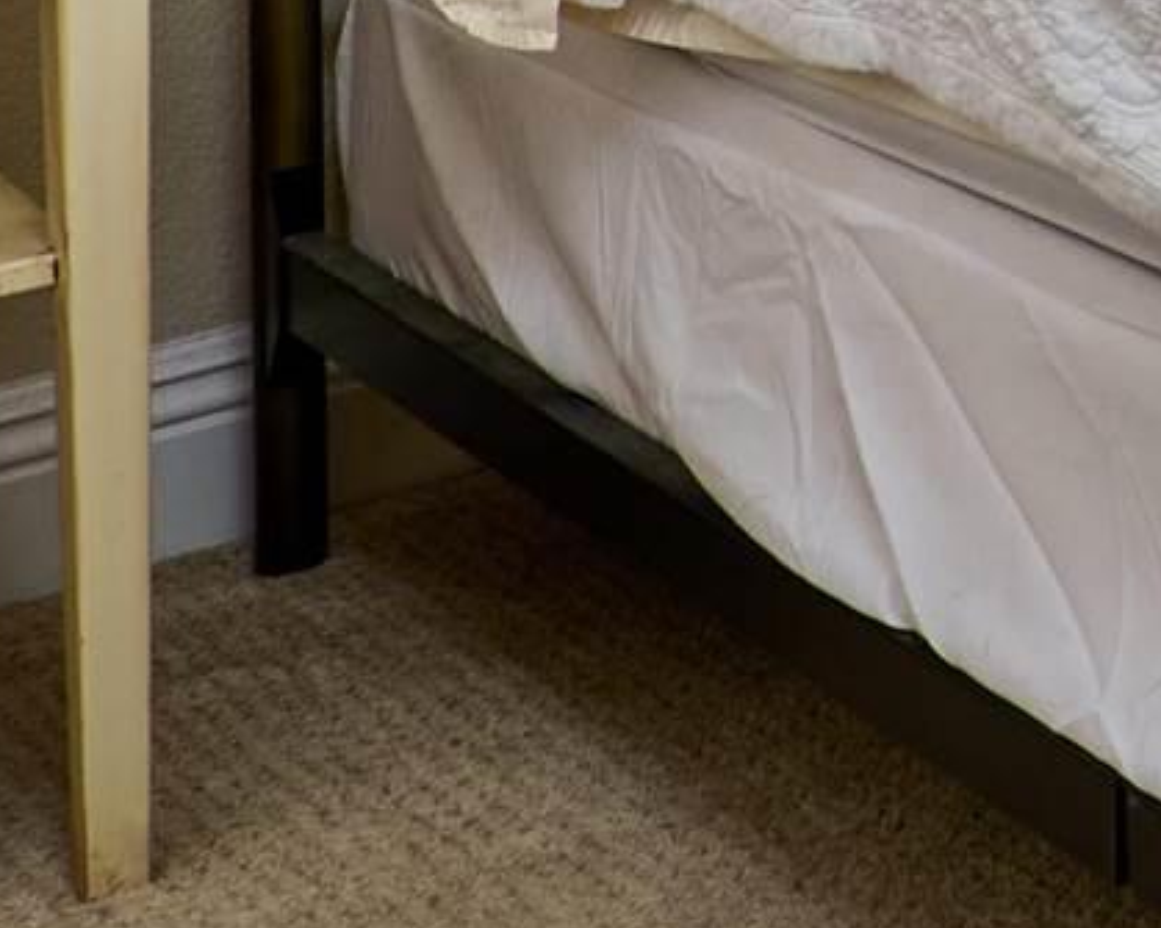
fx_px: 3779
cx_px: 2851
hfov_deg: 12.9
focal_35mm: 110
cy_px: -1163
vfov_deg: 11.9
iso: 320
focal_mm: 16
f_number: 7.1
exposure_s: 1/60
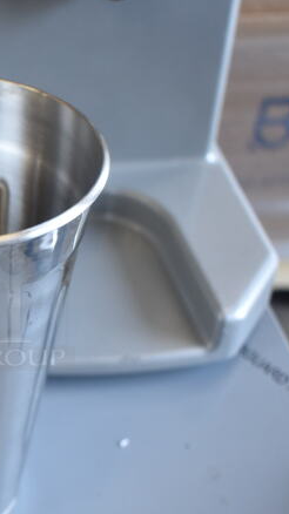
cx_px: -55
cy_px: 309
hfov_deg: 19.2
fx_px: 805
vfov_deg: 35.3
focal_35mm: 59
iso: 500
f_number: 3.5
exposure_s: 1/125
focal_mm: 18
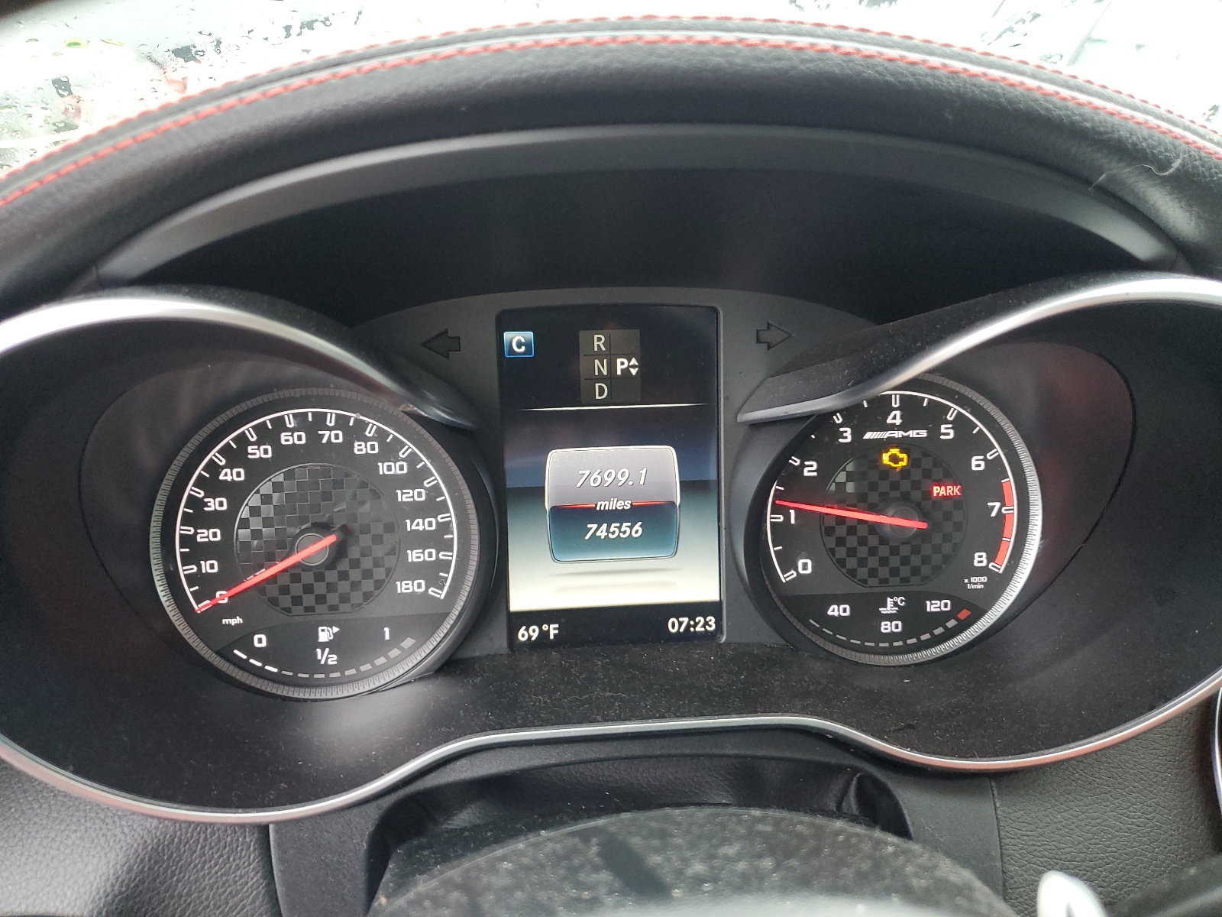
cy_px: 458
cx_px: 611
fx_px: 918
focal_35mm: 26
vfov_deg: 53.1
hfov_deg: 67.3
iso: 150
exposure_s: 1/60.2
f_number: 1.5
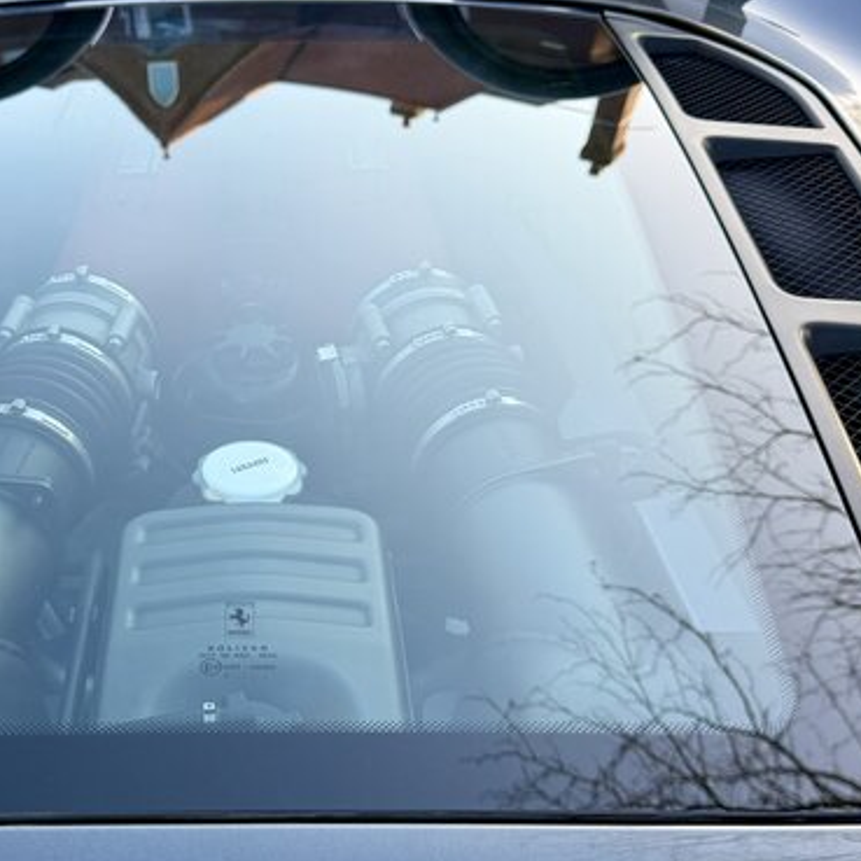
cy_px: 558
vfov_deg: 36.5
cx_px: 259
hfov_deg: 36.3
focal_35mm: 46
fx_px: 1294
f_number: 1.78
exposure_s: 1/440
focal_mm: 6.76
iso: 80
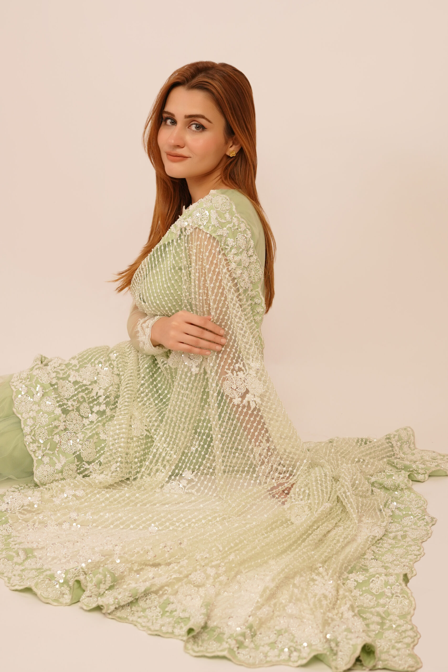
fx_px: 970
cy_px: 336
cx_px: 224
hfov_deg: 26.0
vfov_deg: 38.2
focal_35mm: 52
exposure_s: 1/200
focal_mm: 35
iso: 400
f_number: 3.2
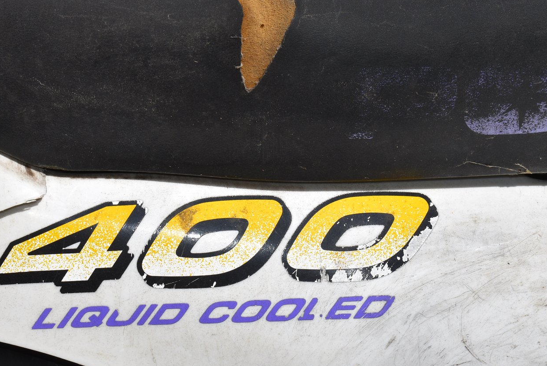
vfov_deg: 12.2
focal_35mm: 113
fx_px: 1714
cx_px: 208
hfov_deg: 18.1
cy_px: 233
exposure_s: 1/200
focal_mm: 55
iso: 100
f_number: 14
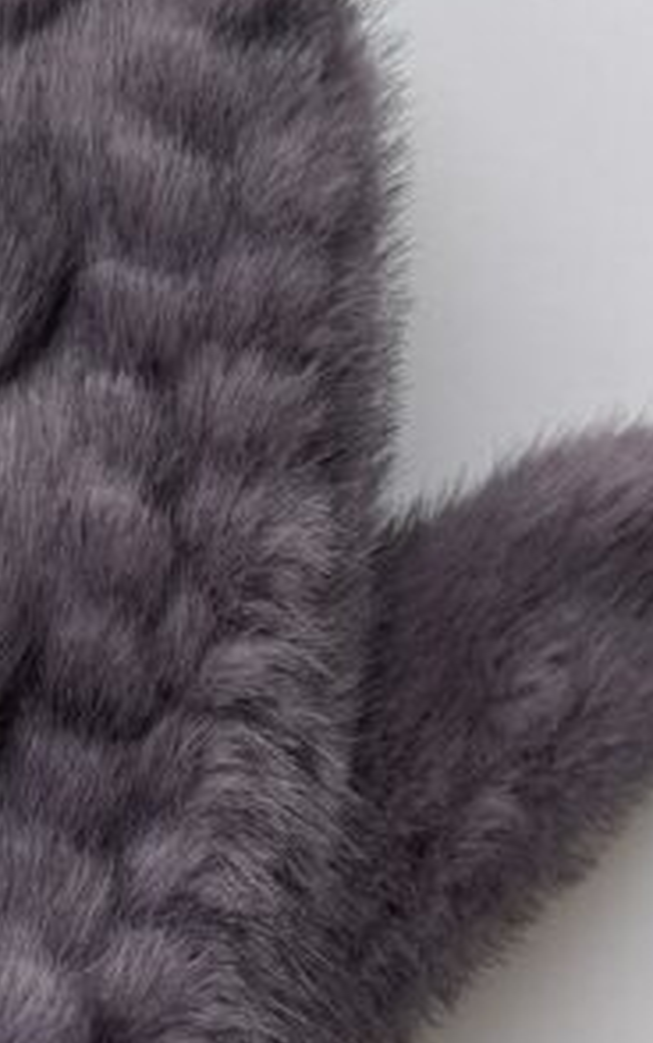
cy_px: 688
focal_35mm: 72
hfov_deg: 18.0
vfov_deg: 28.4
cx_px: 146
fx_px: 2048
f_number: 1.6
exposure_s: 1/85
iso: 125
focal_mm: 5.1
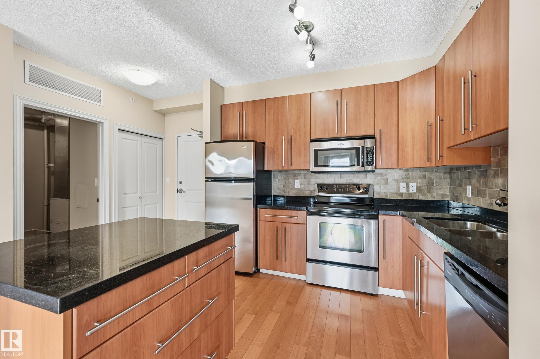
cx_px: 270
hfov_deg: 104.3
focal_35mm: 14
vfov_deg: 81.1
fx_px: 210
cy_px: 180
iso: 100
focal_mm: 14
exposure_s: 1/8
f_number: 8
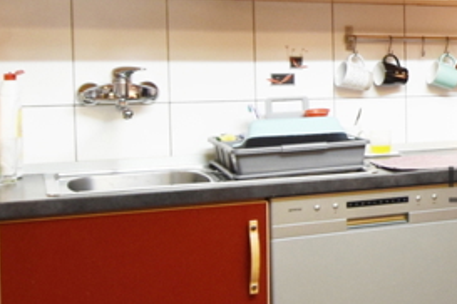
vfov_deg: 20.5
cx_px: 634
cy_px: 100
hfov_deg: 25.2
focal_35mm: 66
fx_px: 838
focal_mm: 10
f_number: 4.5
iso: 360
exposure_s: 1/15
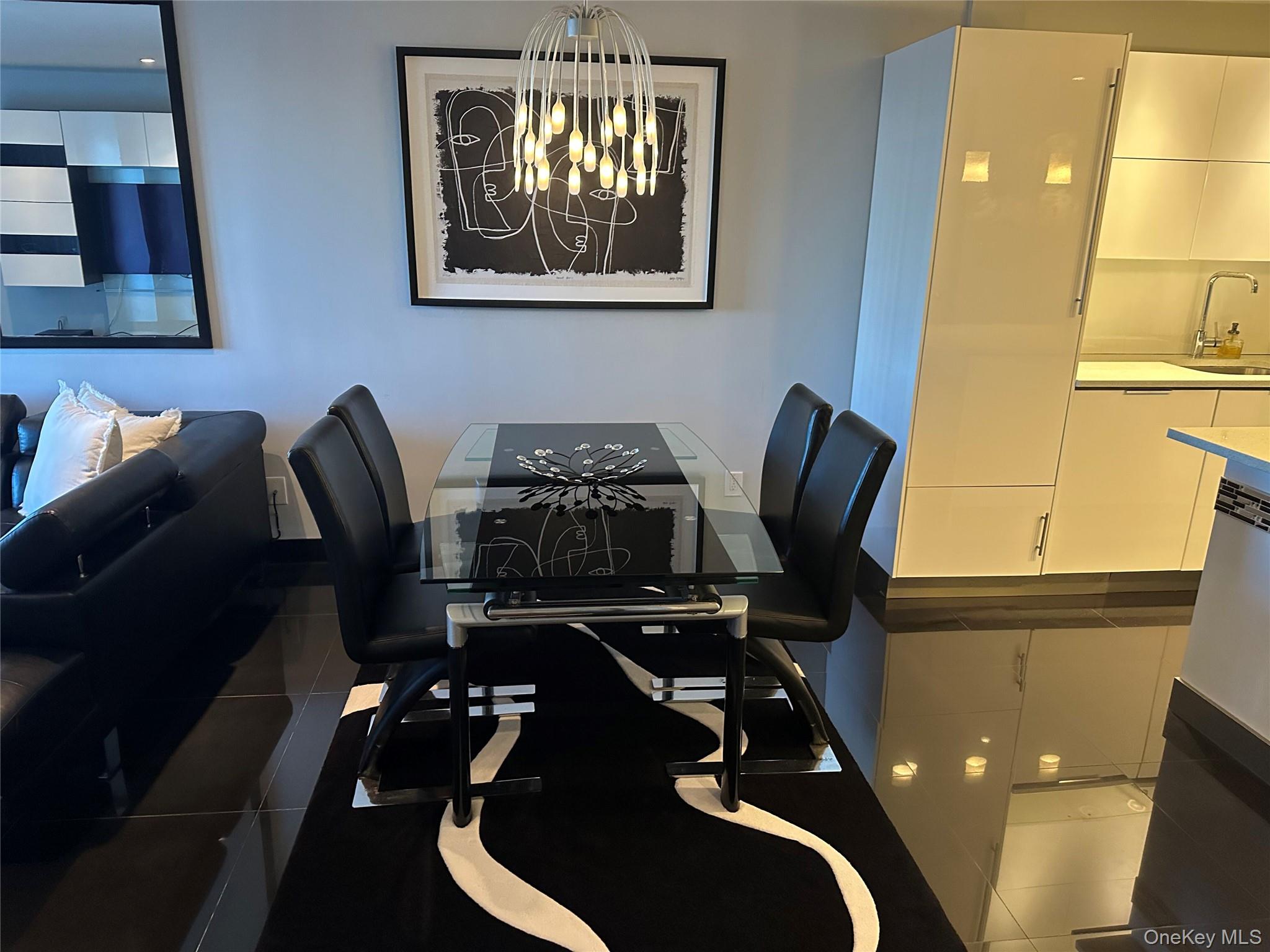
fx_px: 881
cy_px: 476
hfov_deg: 71.6
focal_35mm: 24
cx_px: 635
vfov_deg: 56.8
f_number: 1.78
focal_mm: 6.86
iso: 640
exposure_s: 1/60
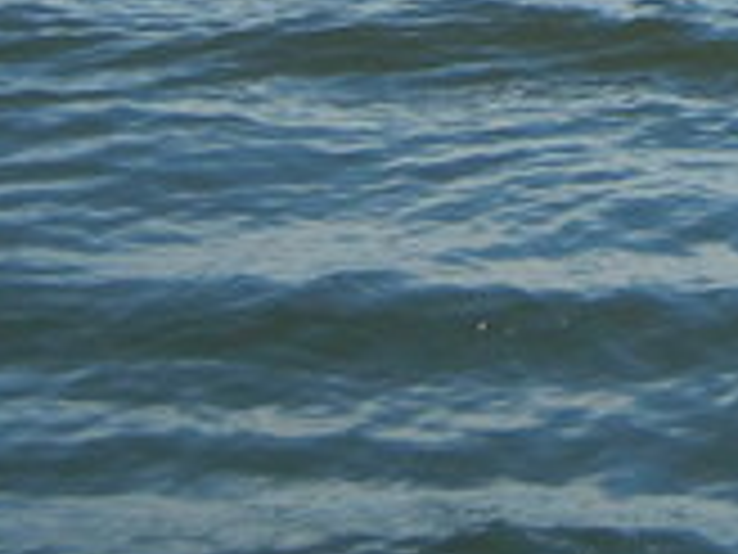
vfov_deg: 7.6
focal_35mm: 187
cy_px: -536
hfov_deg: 10.4
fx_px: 3987
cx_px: 850
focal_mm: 5.4
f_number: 7
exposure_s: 1/613
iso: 160
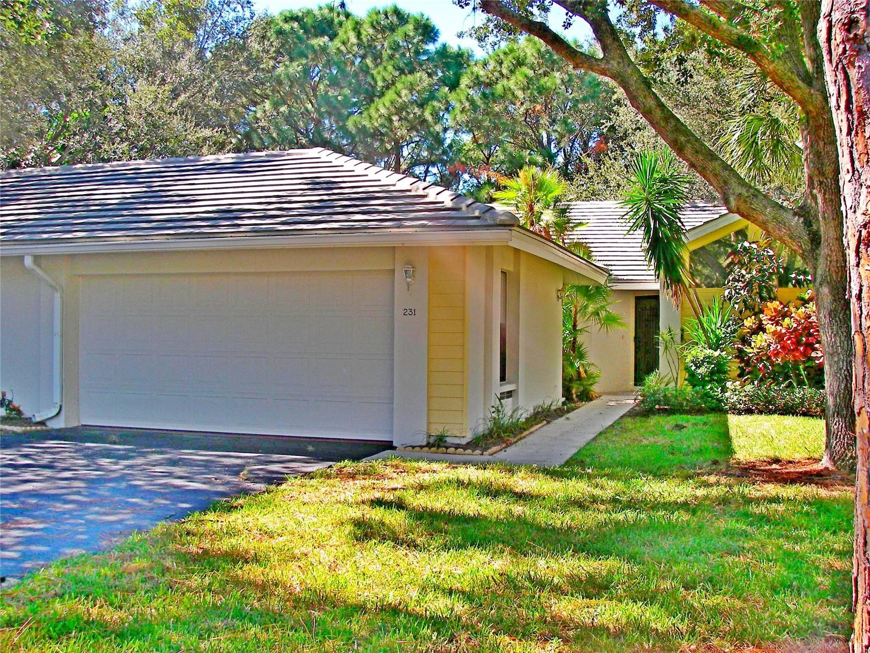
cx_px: 435
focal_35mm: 38
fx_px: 955
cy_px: 326
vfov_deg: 37.7
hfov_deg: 49.0
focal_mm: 6.3
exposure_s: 1/200
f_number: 3.3
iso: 64
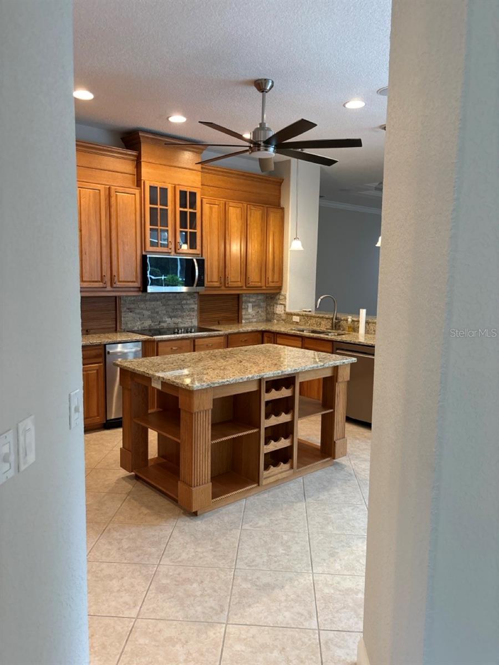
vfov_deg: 67.3
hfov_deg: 53.1
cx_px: 250
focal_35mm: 26
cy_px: 332
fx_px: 500
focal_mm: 5.96
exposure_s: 1/60
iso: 160
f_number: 1.6
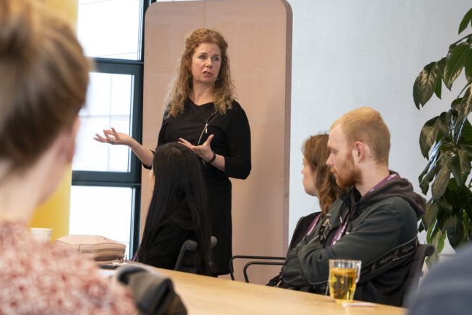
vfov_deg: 10.6
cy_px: 148
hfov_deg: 15.8
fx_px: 1705
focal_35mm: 130
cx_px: 190
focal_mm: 70
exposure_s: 1/160
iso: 640
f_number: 5.6
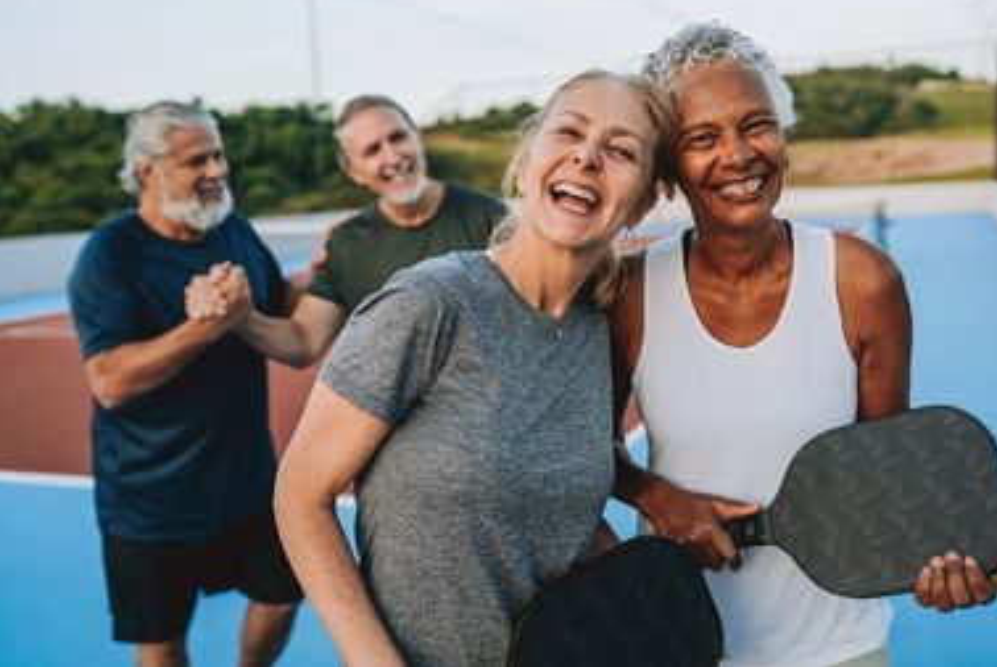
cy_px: 318
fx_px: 1026
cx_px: 522
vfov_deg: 36.0
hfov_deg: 51.8
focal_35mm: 37
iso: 250
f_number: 2.5
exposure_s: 1/500
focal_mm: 35
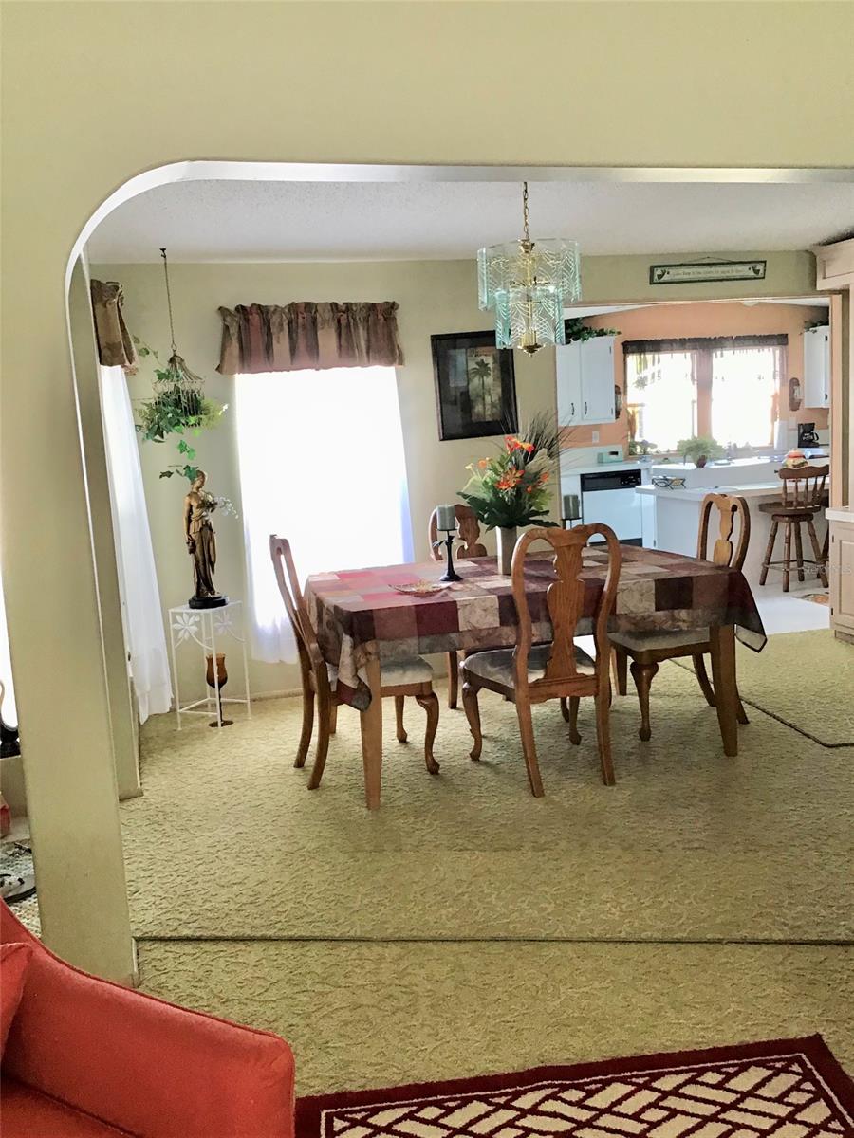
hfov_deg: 45.4
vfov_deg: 58.4
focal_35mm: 31
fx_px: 1020
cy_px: 569
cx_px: 427
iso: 64
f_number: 2.4
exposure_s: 1/30
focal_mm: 3.3
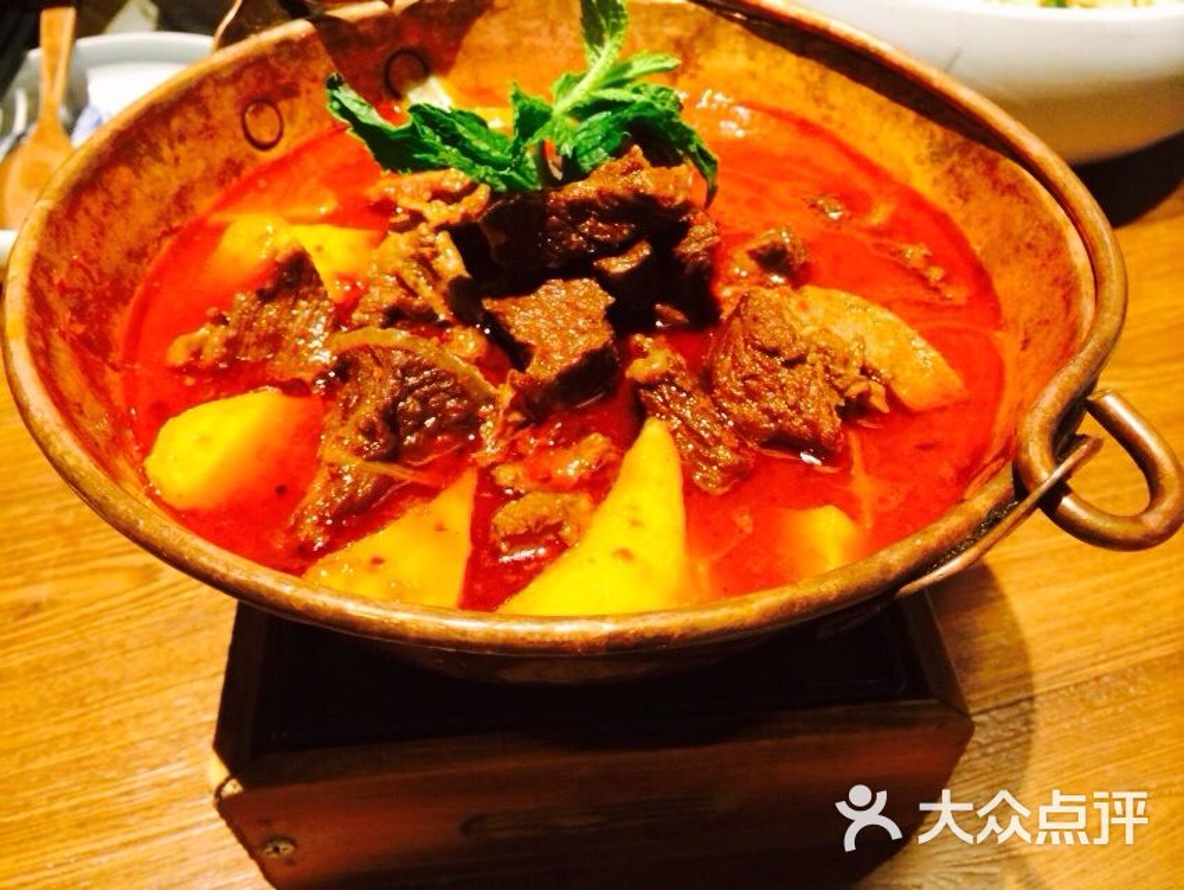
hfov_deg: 59.9
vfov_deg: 46.8
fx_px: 1027
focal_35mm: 30
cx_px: 592
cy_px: 445
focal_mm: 4.12
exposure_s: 1/30
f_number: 2.2
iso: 320
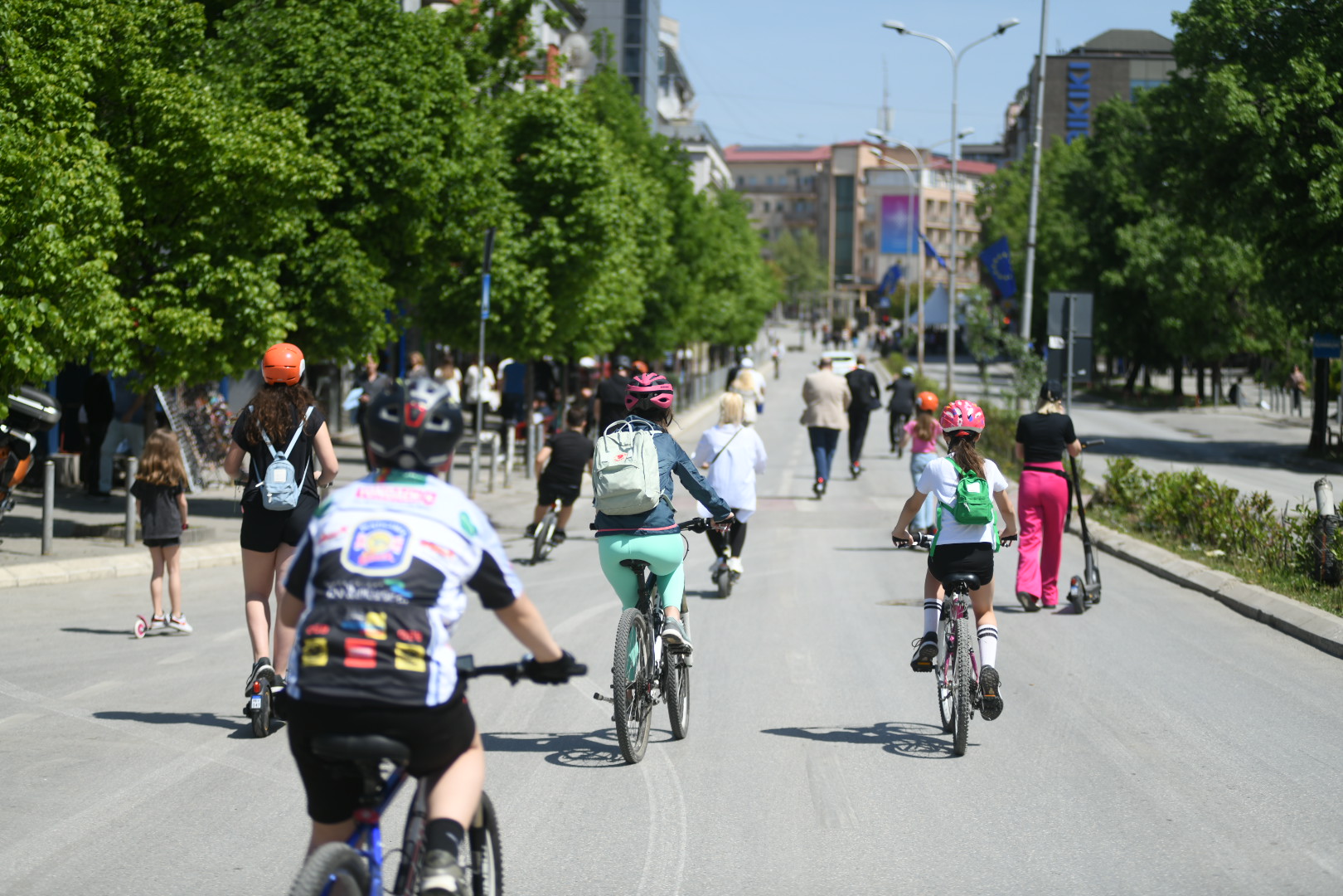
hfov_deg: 23.6
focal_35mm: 86
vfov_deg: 15.9
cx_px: 672
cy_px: 448
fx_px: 3208
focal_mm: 86
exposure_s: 1/2000
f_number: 2.8
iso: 100
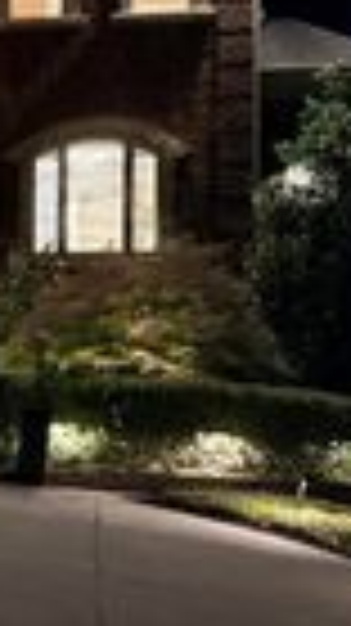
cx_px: -544
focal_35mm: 94
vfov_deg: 22.7
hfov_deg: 10.6
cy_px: 363
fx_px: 1558
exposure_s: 1/30
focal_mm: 6.76
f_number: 1.78
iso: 1000
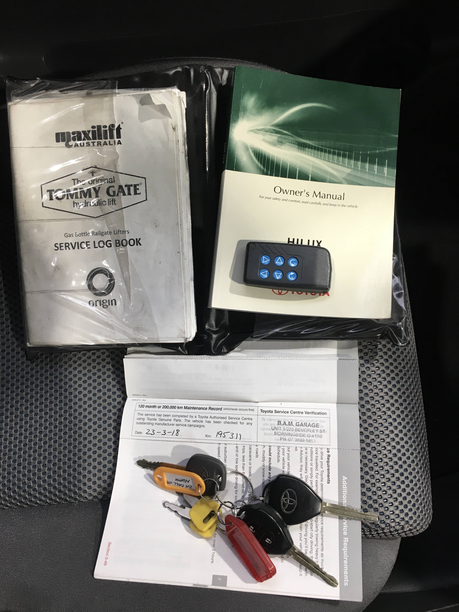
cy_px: 306
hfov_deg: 48.2
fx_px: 513
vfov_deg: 61.7
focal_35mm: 29
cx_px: 230
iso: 50
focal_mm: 4.15
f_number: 2.2
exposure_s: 1/30
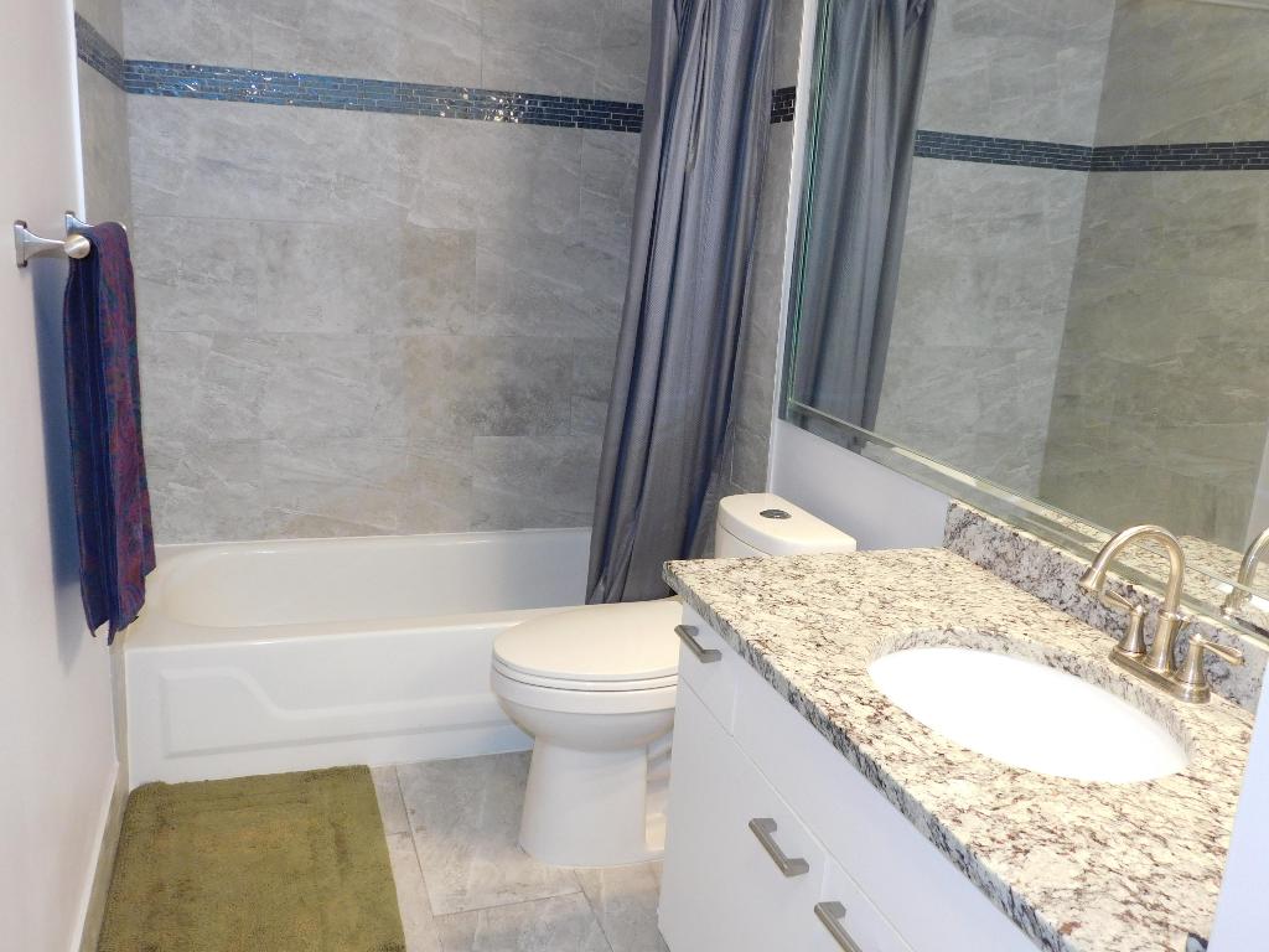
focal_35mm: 30
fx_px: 1100
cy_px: 476
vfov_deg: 46.8
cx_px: 634
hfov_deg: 60.0
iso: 250
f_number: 3.2
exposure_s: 1/30
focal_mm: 5.3
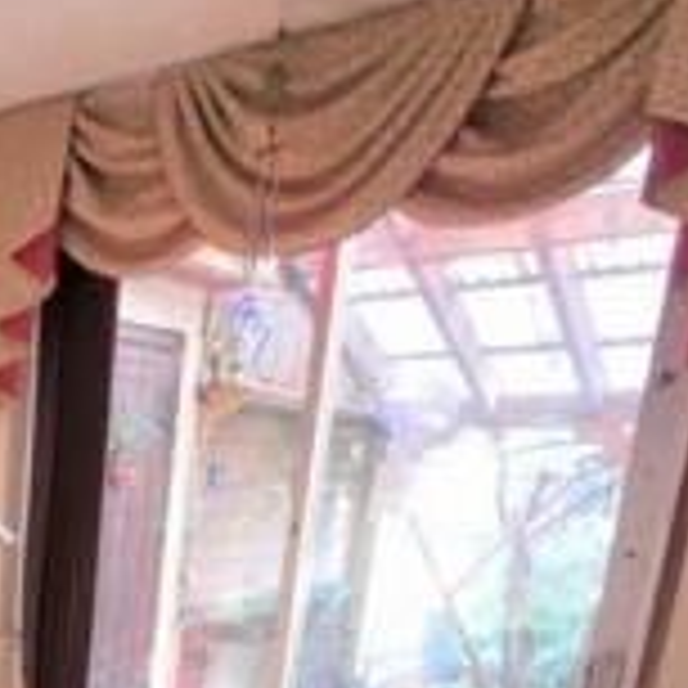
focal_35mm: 47
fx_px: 1057
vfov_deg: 30.7
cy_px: 821
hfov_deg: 29.1
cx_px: -211
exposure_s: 1/60
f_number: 4
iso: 2000
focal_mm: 7
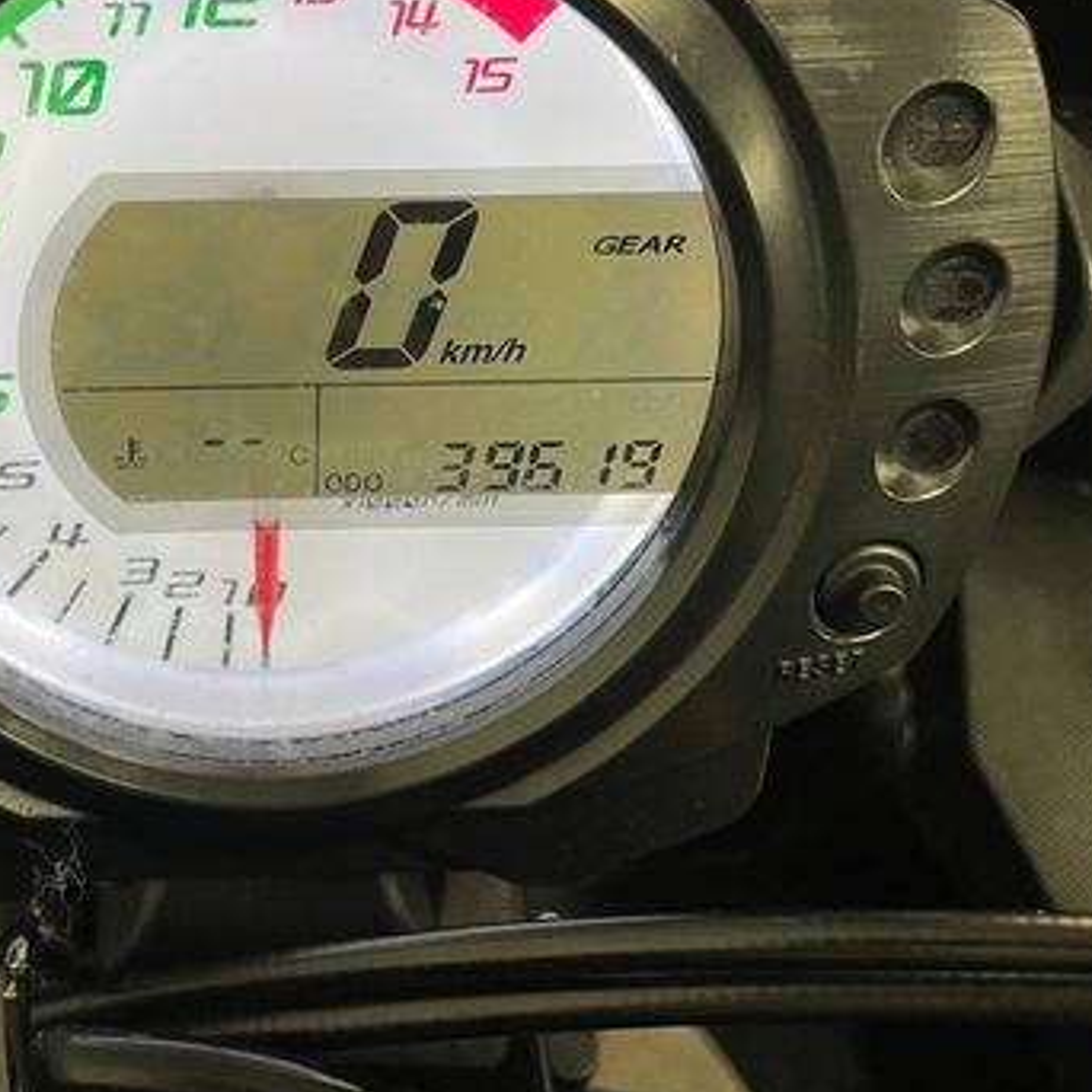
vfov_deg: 38.6
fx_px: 1535
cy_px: 338
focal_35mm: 43
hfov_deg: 37.8
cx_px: 220
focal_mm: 5.1
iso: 80
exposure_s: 1/50
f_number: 1.6
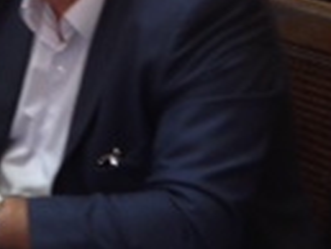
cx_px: -36
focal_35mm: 164
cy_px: -136
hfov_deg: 11.8
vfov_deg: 8.8
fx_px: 1570
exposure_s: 1/20
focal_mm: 4.13
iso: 50
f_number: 2.4
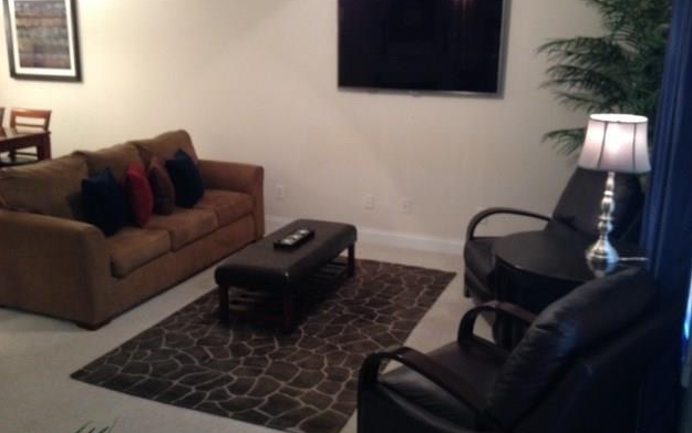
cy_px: 196
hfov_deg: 51.5
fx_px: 717
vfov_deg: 33.6
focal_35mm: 38
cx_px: 353
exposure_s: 1/20
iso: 250
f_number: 2.4
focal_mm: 4.28
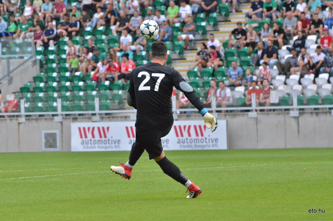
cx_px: 166
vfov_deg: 4.9
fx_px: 2562
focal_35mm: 278
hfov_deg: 7.4
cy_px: 110
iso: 6400
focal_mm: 185
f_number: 6.3
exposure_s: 1/4000
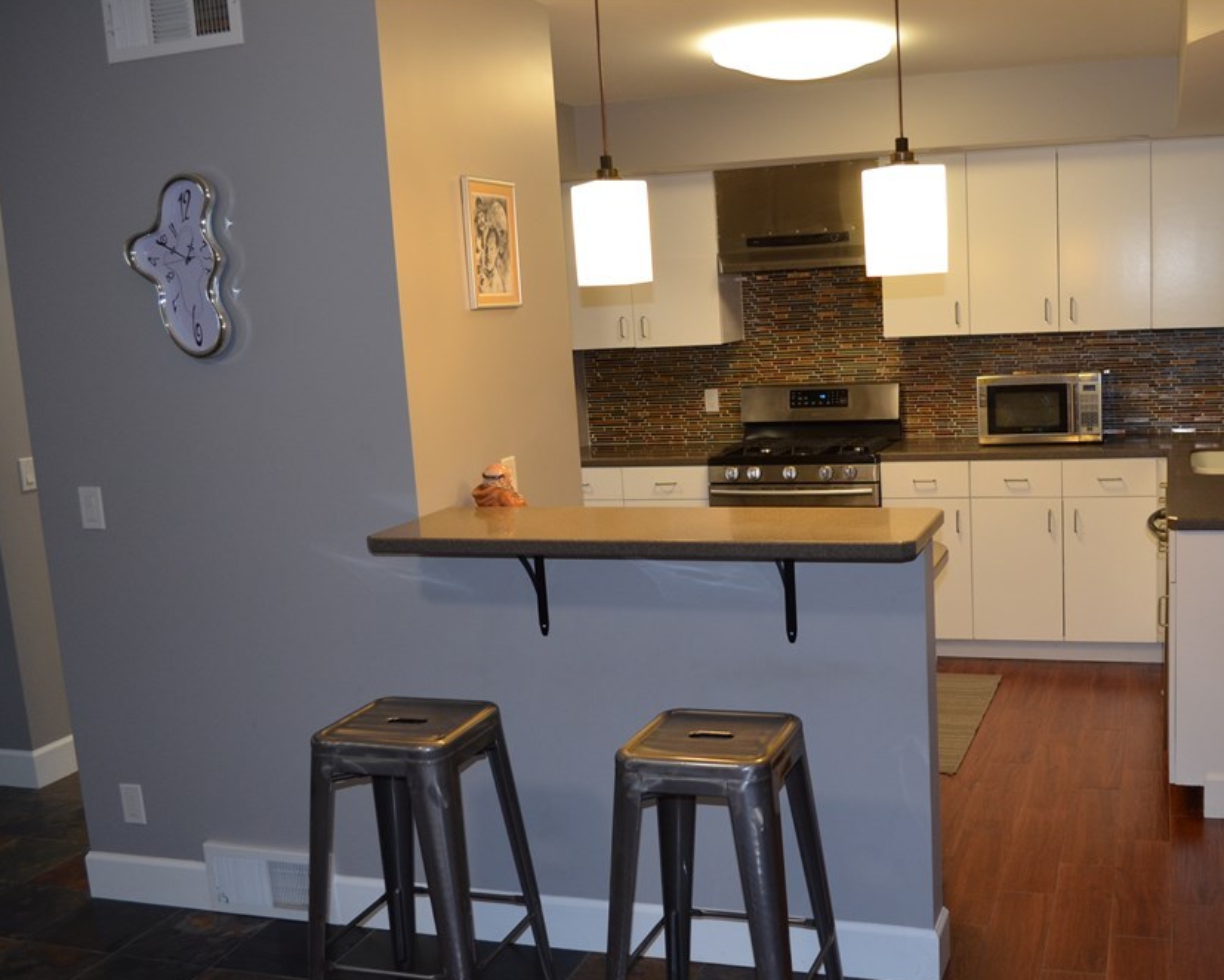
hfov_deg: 48.5
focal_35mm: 37
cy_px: 525
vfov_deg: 40.1
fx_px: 1341
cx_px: 779
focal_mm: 20
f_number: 3.8
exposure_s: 1/60
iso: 720
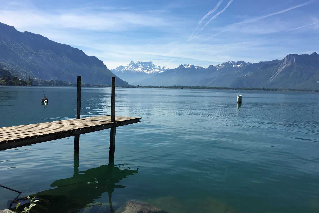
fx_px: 275
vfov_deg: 42.3
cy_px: 94
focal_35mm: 31
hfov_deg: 60.3
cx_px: 160
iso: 25
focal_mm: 4.15
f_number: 2.2
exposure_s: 1/2262
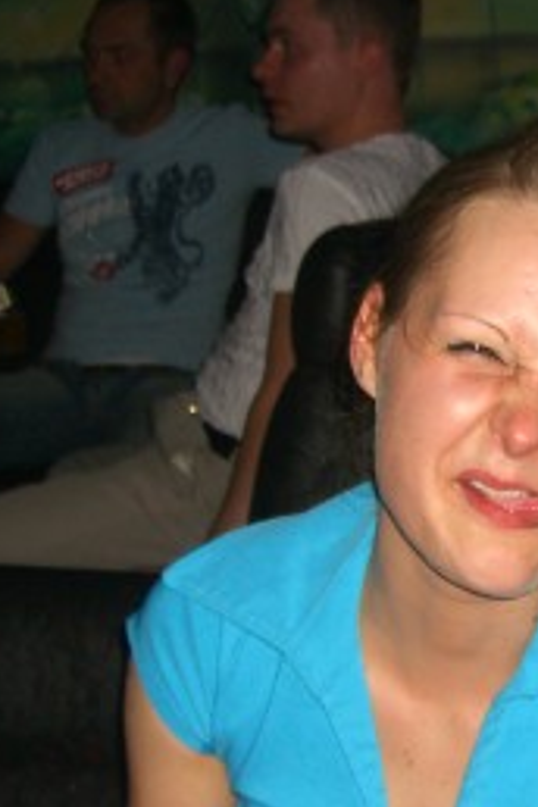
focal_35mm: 92
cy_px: 566
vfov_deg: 22.0
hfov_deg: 14.5
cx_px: 588
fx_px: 2062
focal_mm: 7.9
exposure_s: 1/60
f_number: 2.8
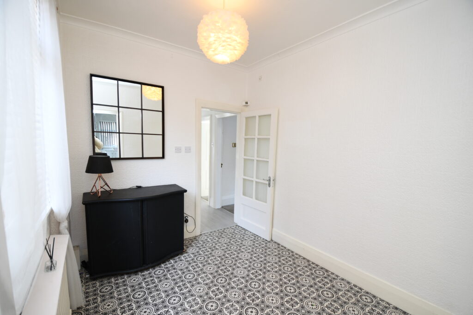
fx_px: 197
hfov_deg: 100.4
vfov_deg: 77.3
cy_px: 158
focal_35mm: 15
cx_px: 236
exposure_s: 1/15
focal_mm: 10
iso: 100
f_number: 3.5
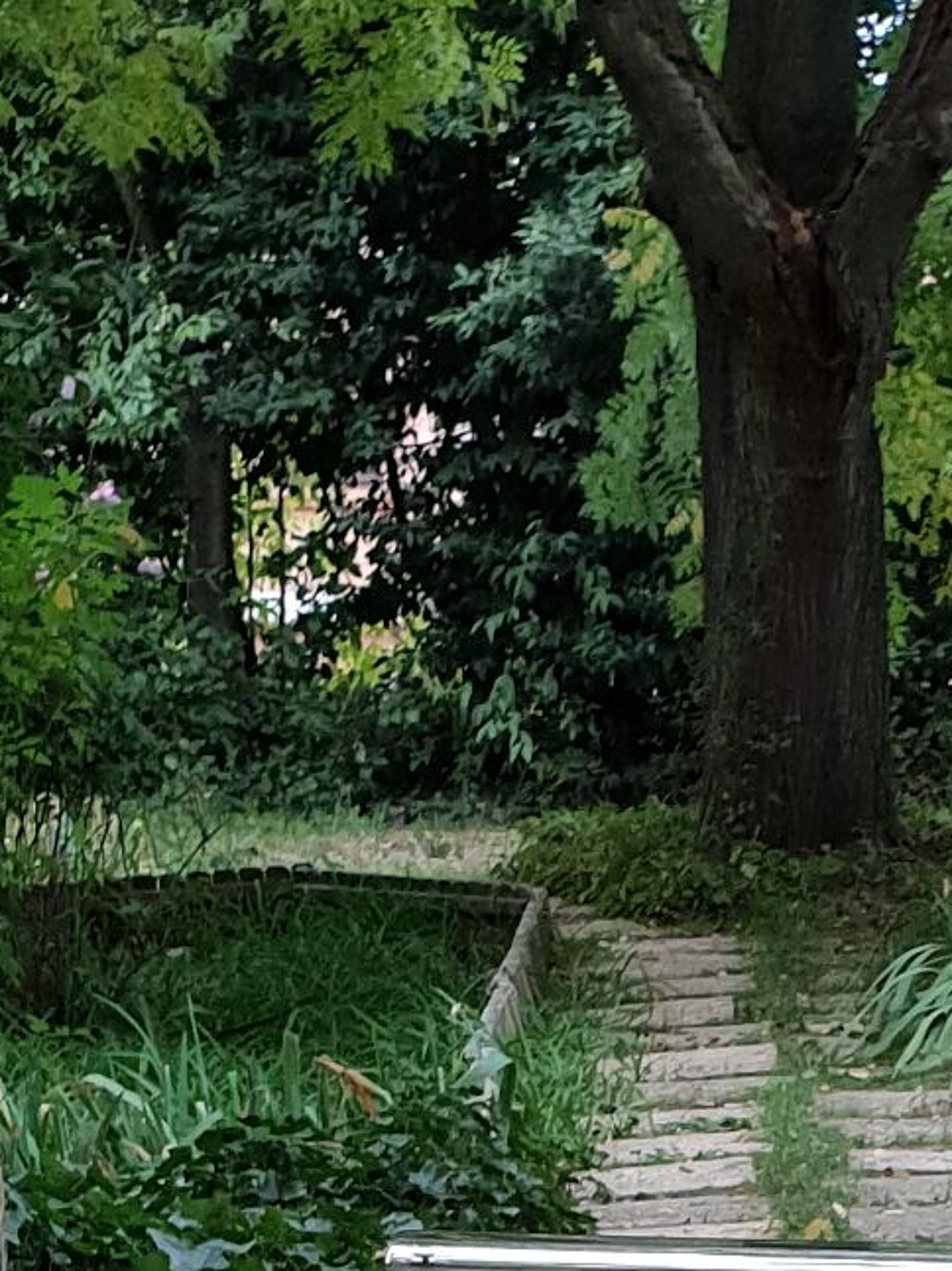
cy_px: 1668
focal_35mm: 116
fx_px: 4256
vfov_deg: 16.1
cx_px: 1119
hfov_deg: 12.5
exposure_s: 1/60
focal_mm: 4.3
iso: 200
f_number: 2.4
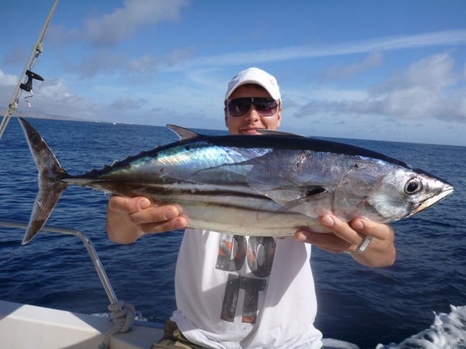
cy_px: 174
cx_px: 233
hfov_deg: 63.5
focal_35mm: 28
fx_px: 377
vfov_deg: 49.7
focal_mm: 4.9
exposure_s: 1/1300
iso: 100
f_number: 3.3
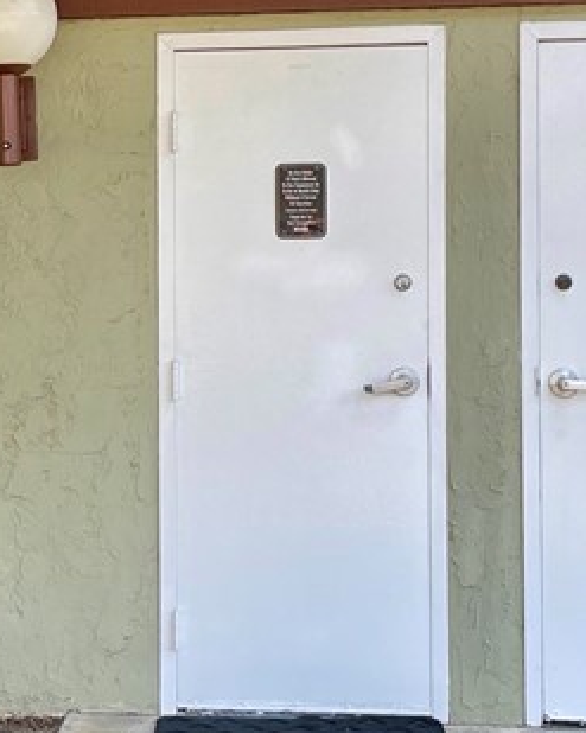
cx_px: 45
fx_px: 1822
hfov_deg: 18.0
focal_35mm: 84
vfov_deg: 22.7
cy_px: 280
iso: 32
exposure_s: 1/181
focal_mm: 4.2
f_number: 1.6
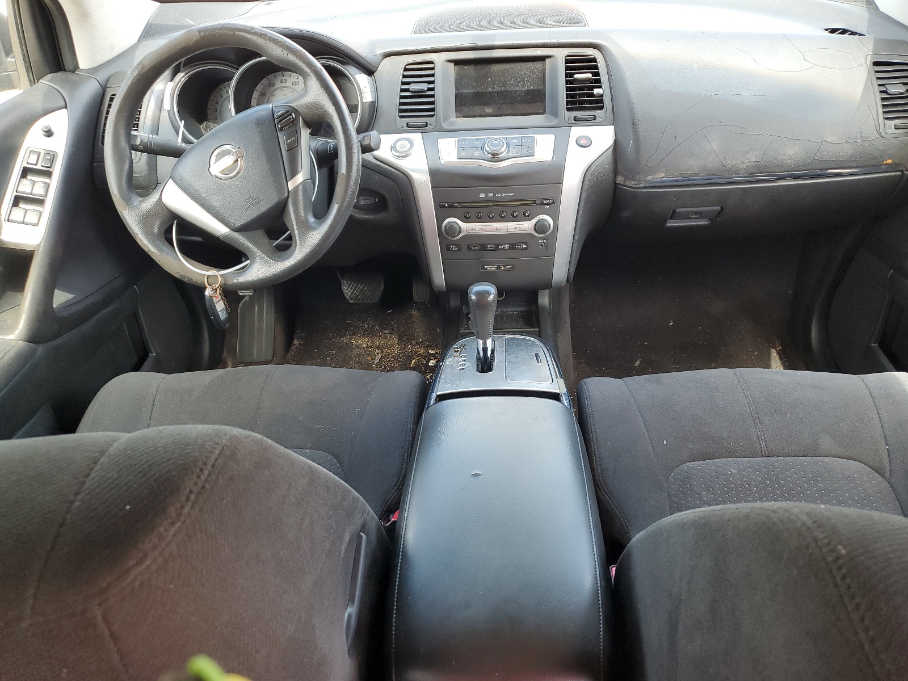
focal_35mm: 26
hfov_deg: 67.3
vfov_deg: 53.1
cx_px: 454
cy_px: 340
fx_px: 682
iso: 68
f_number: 1.5
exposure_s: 1/120
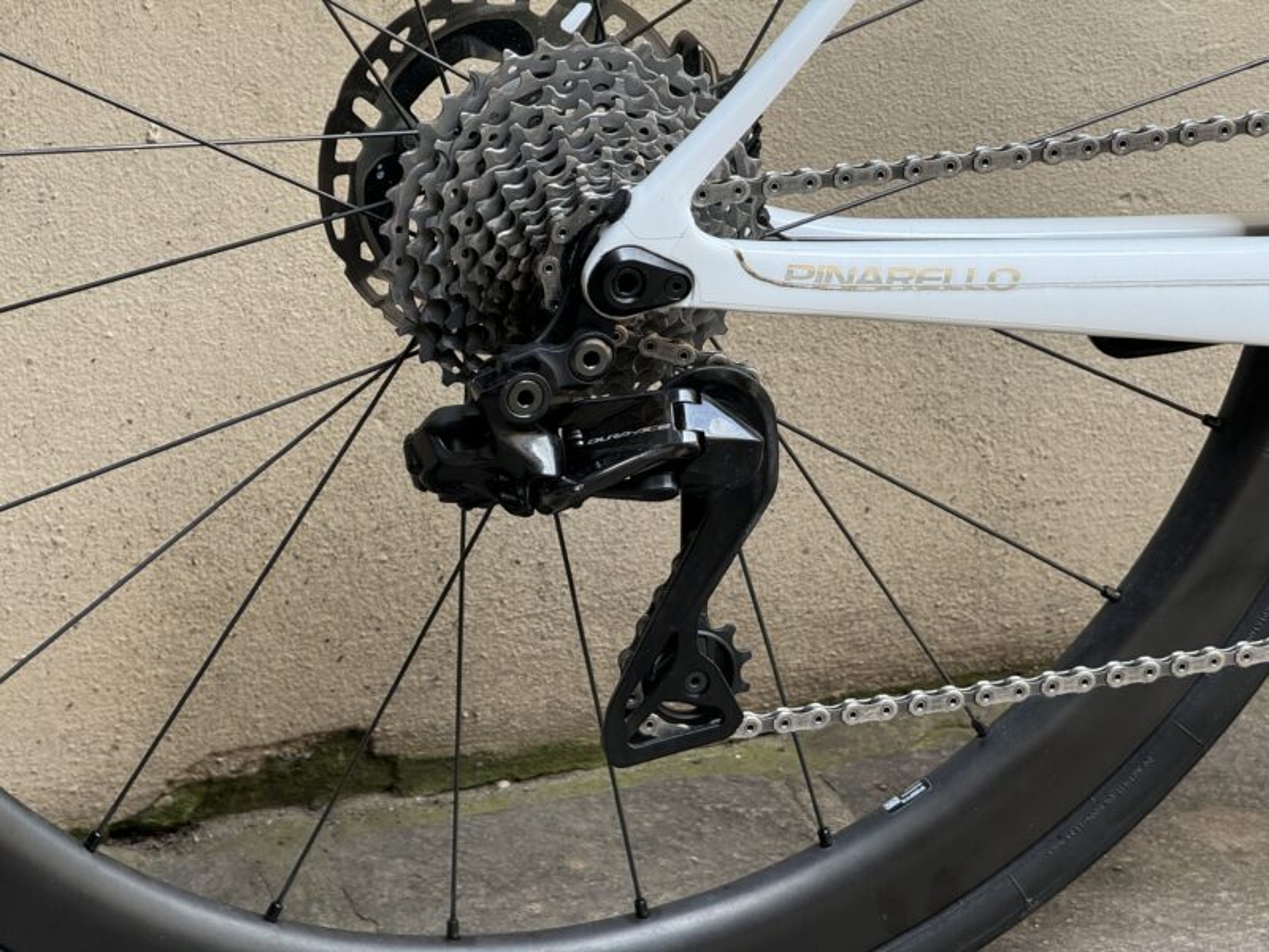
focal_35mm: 120
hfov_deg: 16.4
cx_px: 634
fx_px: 4399
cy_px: 476
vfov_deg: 12.3
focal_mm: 15.66
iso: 50
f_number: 2.8
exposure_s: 1/116
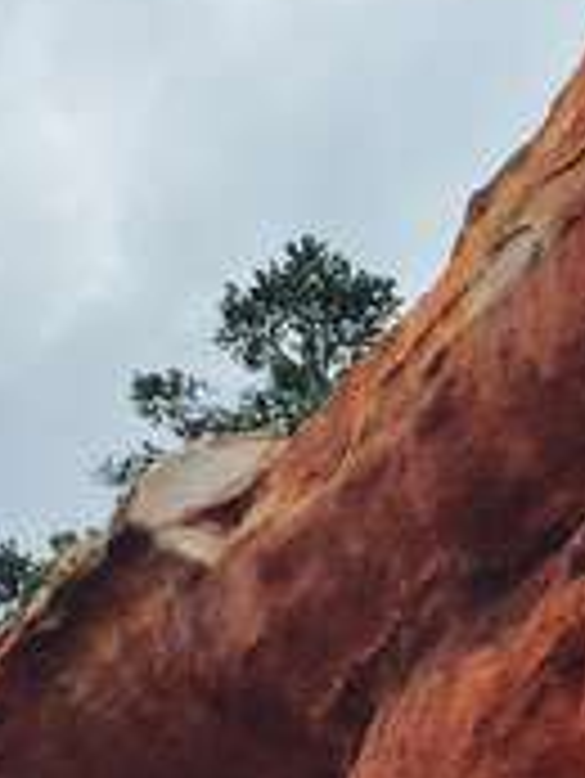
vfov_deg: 14.7
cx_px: 598
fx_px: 3016
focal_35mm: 134
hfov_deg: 11.0
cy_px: 580
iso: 32
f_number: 2.2
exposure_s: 1/989
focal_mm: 4.15
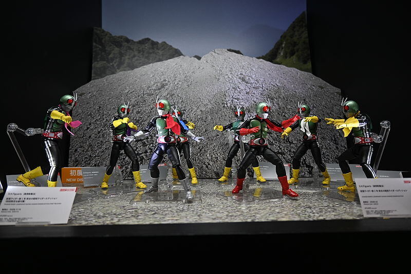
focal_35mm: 24
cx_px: 206
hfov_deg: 73.8
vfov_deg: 53.1
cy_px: 137
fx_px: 274
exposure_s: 1/200
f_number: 3.5
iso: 400
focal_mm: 16
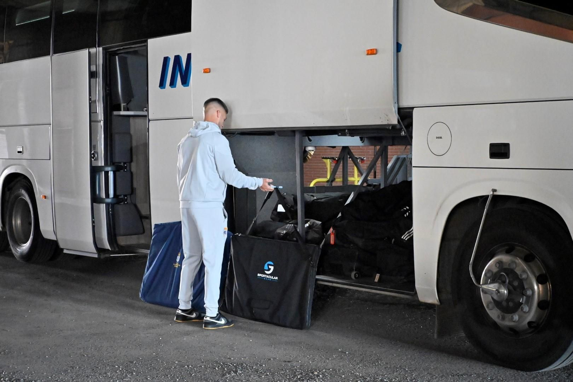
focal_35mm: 60
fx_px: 955
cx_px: 286
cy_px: 191
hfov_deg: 33.4
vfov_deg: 22.6
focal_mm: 40
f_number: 5.6
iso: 6400
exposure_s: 1/125
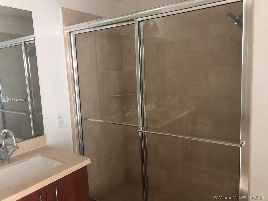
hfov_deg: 63.4
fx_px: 217
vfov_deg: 49.7
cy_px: 100
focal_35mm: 28
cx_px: 134
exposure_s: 1/5
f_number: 1.8
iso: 100
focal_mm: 4
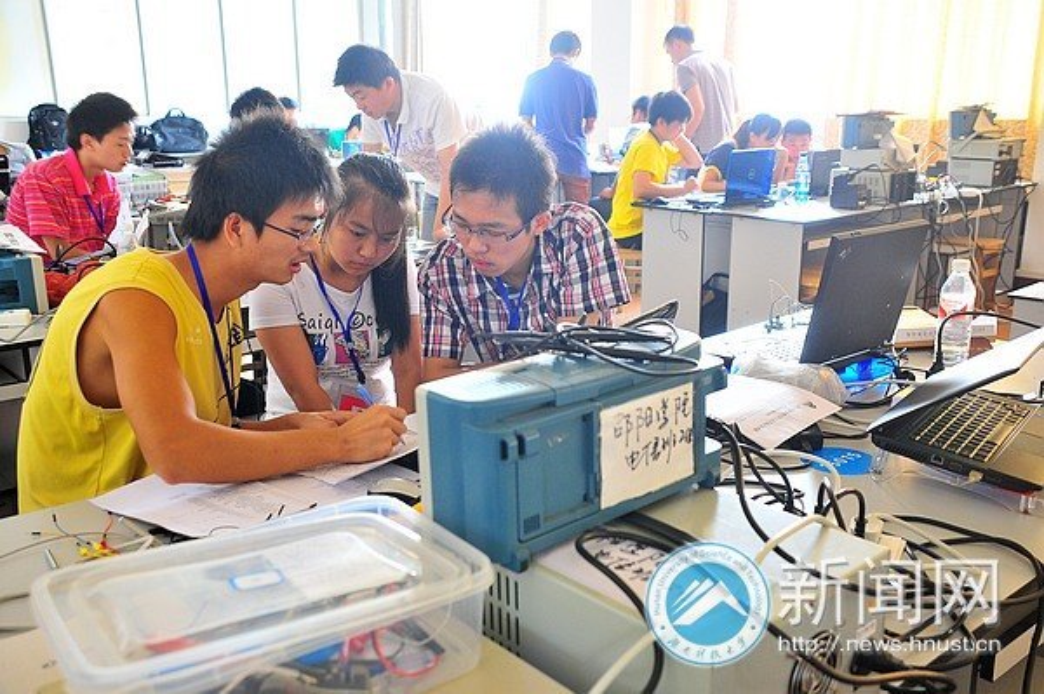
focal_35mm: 36
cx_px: 522
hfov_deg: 53.2
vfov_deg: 36.8
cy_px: 347
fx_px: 1043
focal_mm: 24
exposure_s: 1/30
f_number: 4
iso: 500
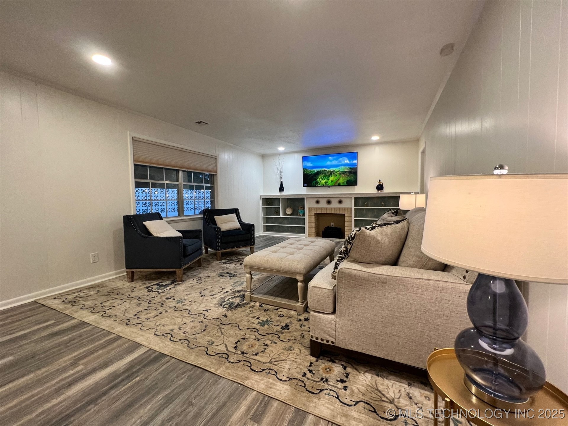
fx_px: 213
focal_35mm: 13
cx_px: 284
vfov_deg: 89.9
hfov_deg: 106.2
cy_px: 213
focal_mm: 1.57
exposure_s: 1/60
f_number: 1.8
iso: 160
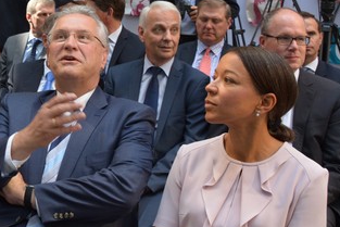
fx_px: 652
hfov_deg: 26.8
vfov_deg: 19.5
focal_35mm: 69
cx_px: -35
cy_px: 41
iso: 400
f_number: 5.6
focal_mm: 18
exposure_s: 1/125
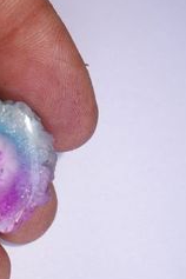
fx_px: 457
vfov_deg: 33.9
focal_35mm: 59
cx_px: 4
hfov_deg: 22.2
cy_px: 157
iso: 125
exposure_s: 1/100
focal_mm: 10.4
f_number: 3.2
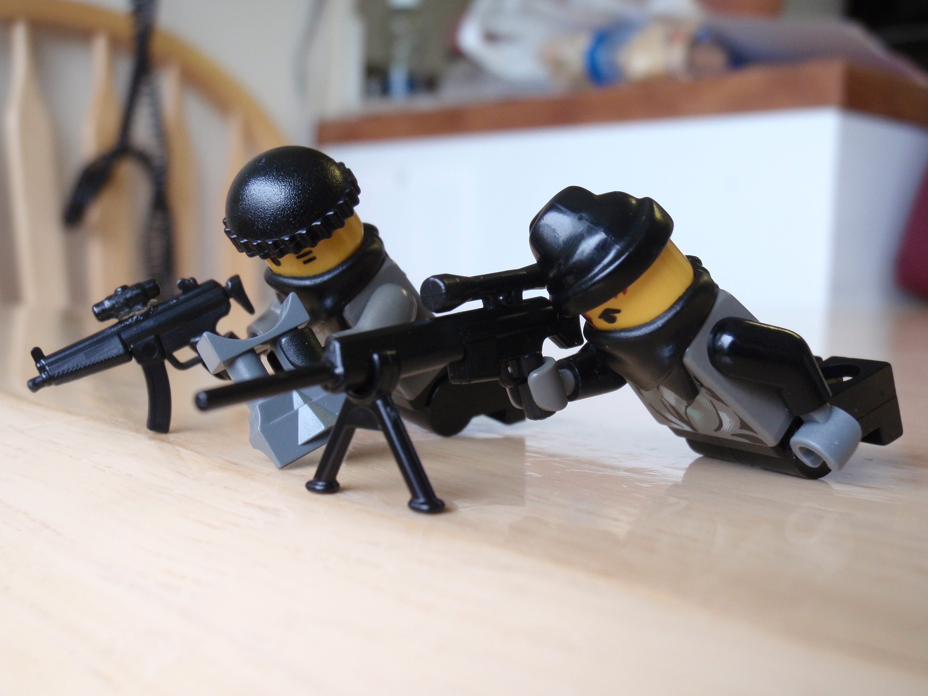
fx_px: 1072
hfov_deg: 46.8
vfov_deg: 36.0
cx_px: 464
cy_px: 348
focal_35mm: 40
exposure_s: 1/40
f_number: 3.9
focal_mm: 7.25
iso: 160
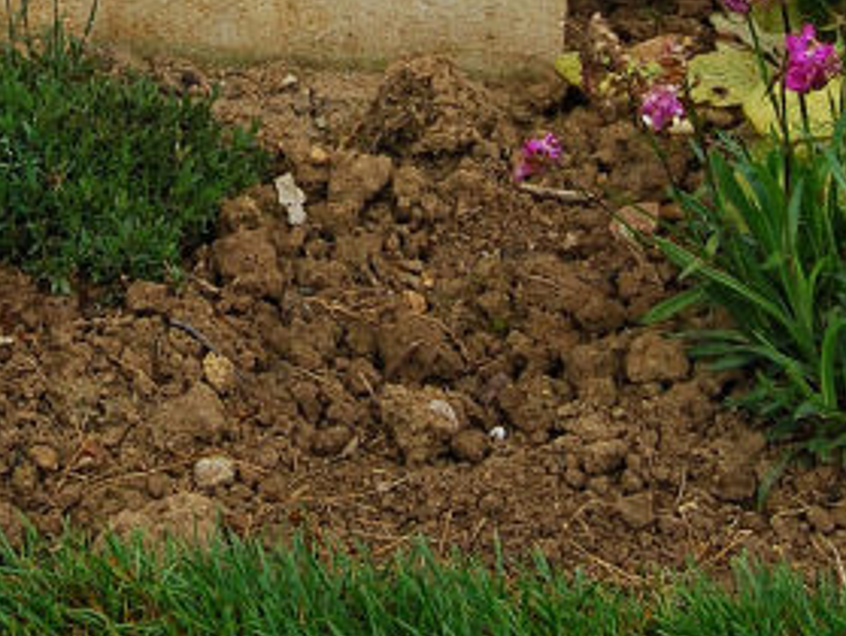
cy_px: -376
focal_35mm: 144
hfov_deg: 13.7
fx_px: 3513
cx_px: 203
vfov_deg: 10.0
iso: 200
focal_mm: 31
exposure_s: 1/200
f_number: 7.1
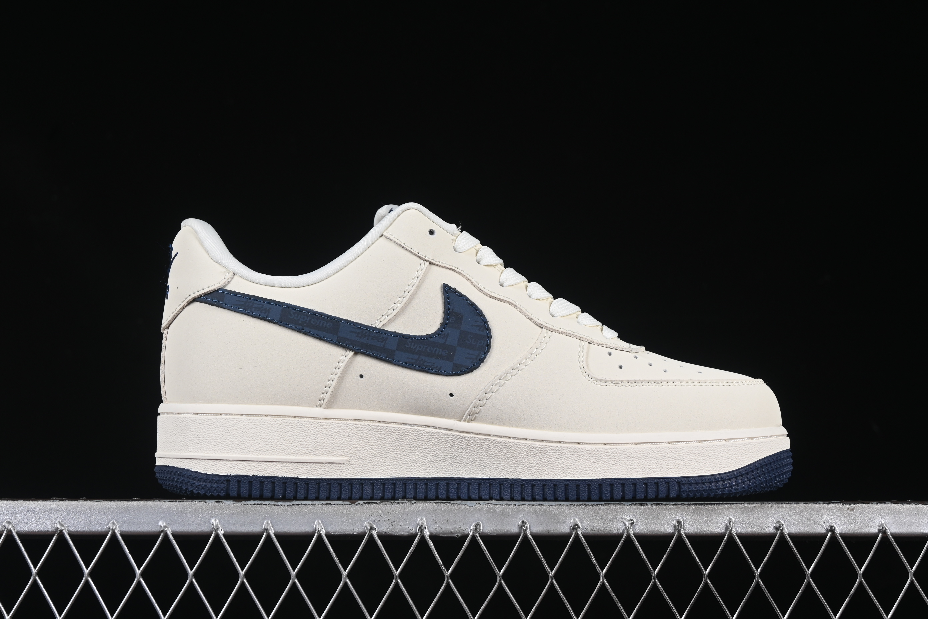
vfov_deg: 18.2
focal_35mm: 75
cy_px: 310
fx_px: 1933
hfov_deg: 27.0
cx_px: 464
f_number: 8
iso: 160
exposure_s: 1/80
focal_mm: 50
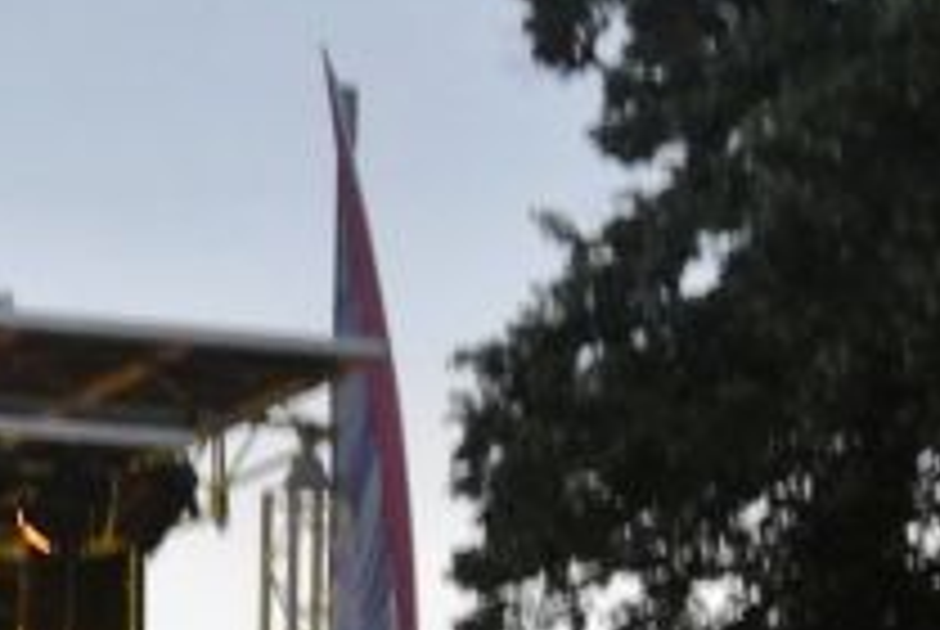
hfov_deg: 10.2
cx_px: -526
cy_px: 1102
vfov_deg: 7.0
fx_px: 5046
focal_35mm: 193
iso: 1400
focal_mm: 15.7
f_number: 4.2
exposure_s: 1/15
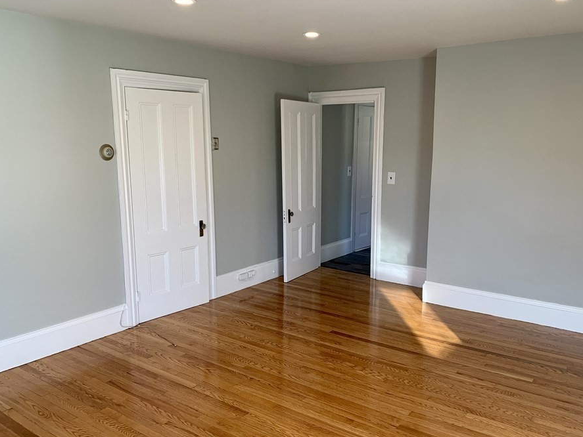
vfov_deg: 46.7
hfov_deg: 59.9
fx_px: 505
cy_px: 243
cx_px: 314
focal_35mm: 30
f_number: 1.8
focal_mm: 4.25
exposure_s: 1/120
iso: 50
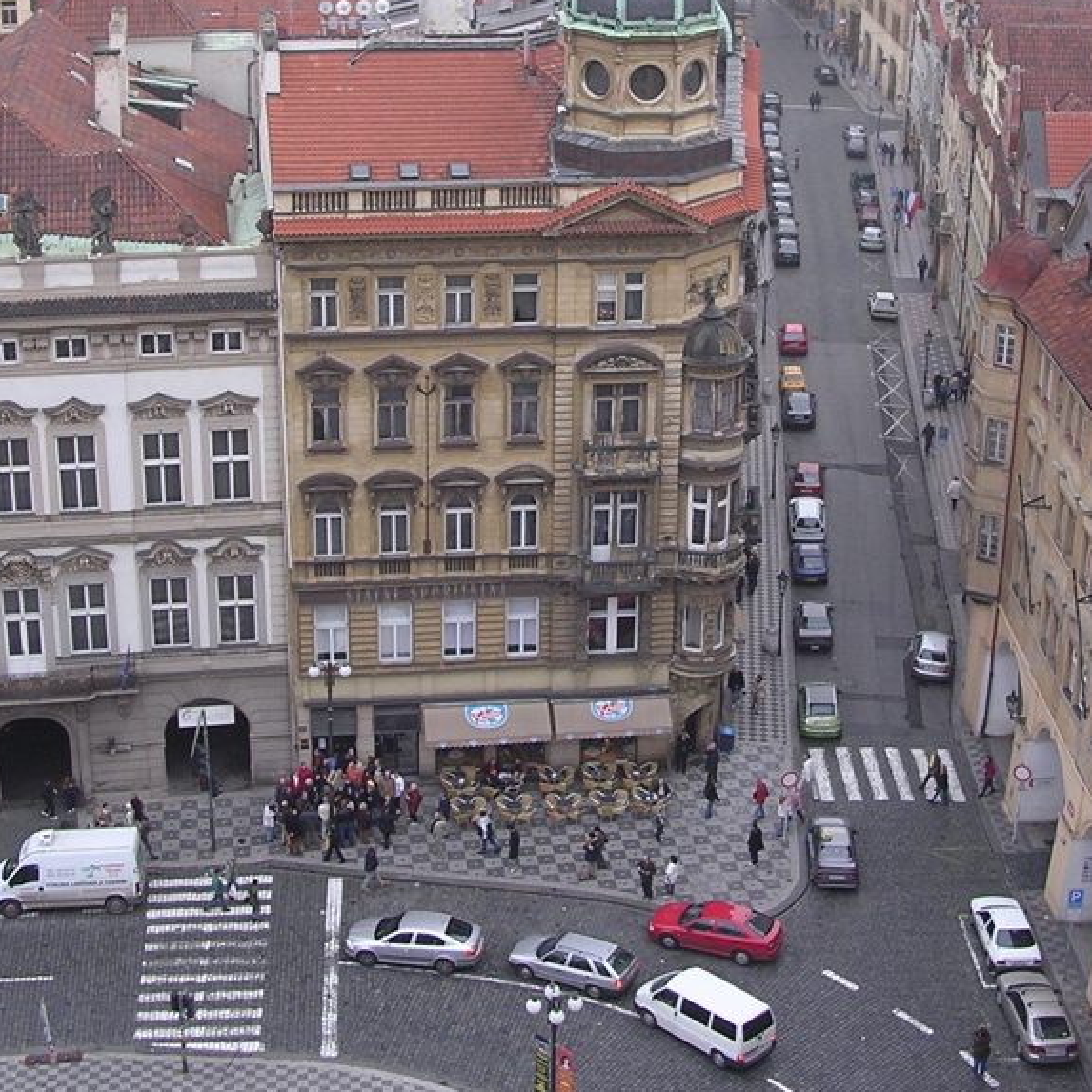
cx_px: 593
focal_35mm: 60
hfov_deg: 28.6
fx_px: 2141
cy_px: 339
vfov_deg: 28.4
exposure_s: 1/84.6
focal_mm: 5.8
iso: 100
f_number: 2.8
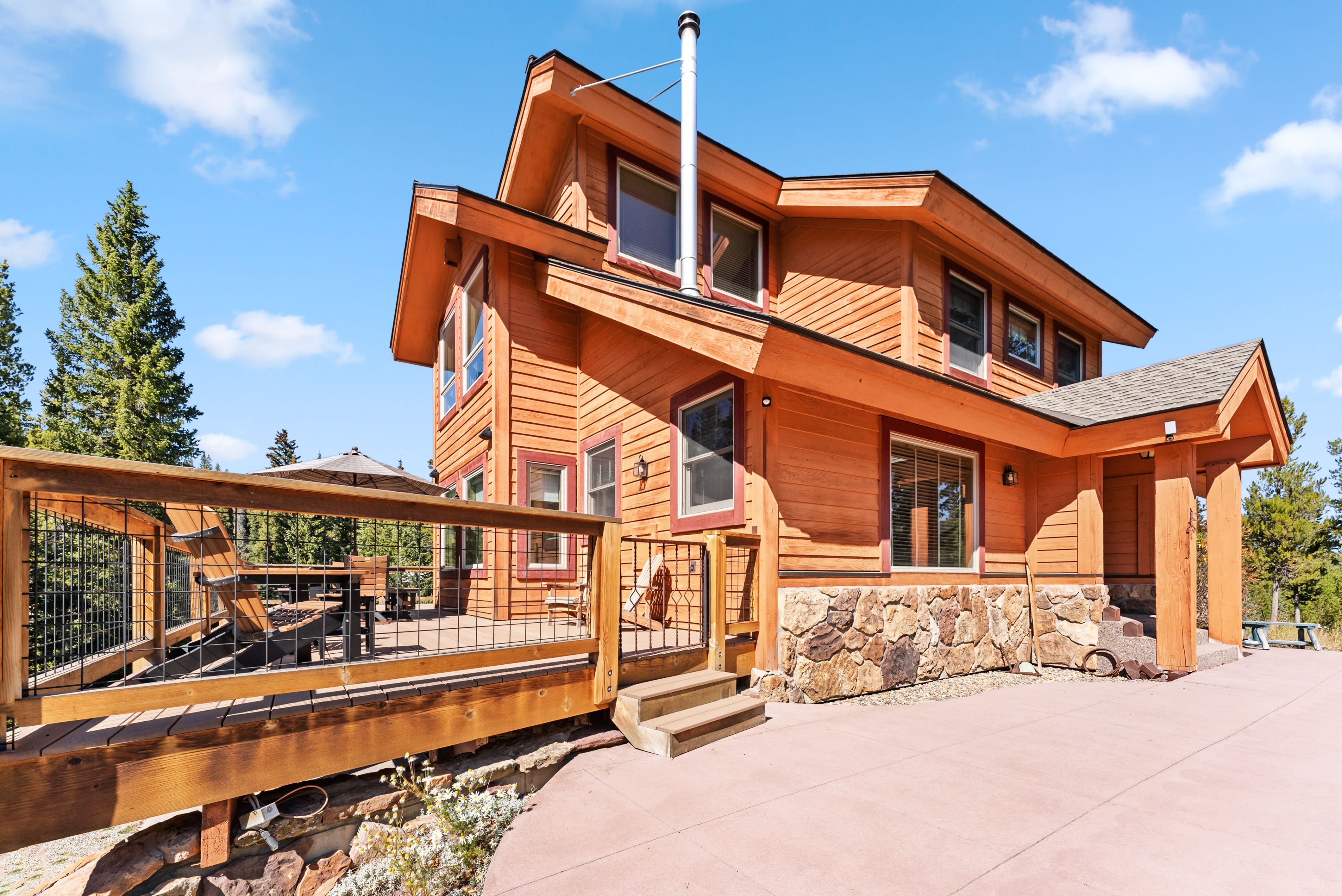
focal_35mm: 14
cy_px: 448
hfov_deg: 104.2
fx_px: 522
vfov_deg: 81.3
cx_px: 671
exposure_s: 1/500
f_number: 7.1
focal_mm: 14
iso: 640
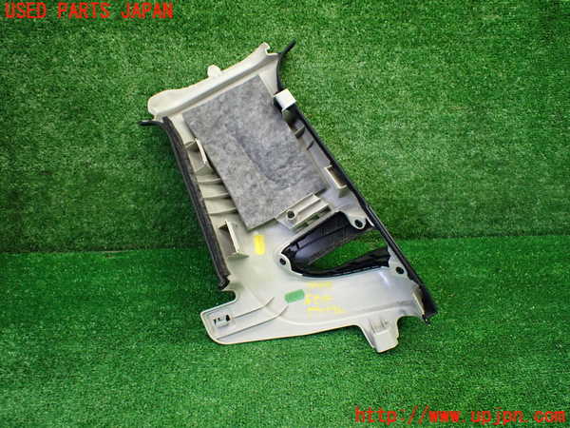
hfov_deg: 60.0
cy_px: 214
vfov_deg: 46.8
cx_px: 285
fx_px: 494
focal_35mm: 30
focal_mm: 5.4
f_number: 2.3
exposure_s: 1/125
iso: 500
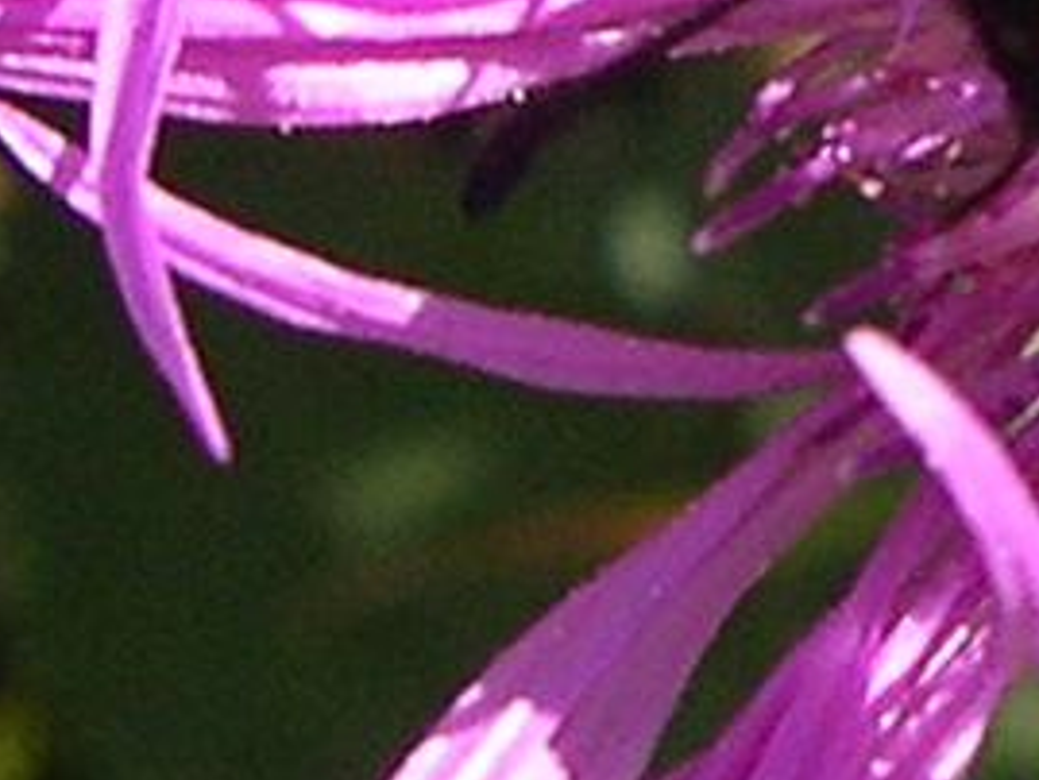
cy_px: 31
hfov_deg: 16.2
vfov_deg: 13.0
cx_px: 1475
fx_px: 3393
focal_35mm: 113
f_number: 7.6
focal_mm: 8
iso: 100
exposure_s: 1/113
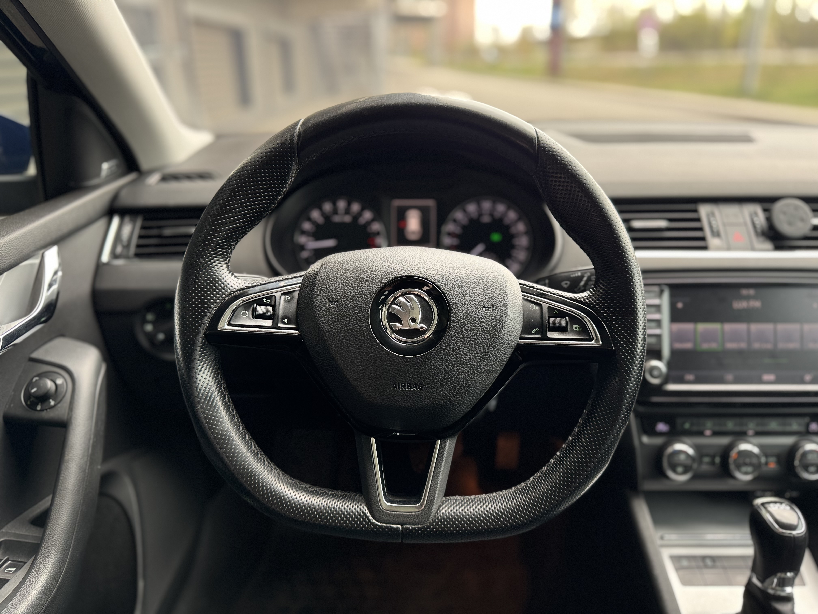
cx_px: 409
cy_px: 307
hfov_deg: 71.6
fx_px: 567
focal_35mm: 24
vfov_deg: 56.8
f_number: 1.78
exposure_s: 1/63
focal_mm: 6.76
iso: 200
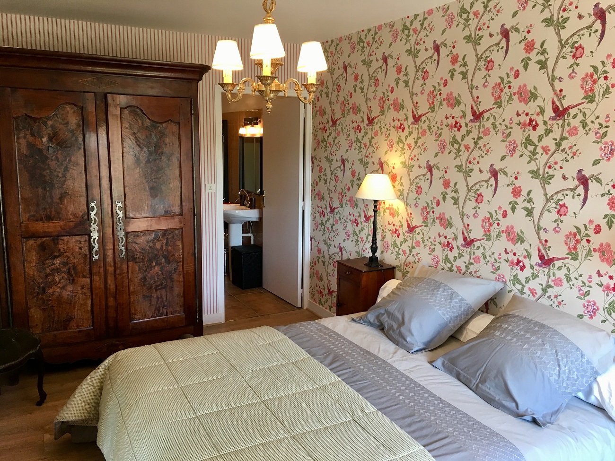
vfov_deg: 48.2
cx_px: 308
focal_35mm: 29
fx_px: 515
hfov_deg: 61.7
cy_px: 230
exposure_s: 1/33
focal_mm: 4.15
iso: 50
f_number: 2.2
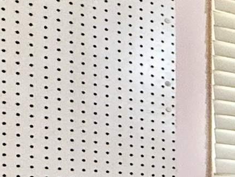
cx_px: 638
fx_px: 672
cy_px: 249
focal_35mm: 99
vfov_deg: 14.2
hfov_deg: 12.6
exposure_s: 1/60
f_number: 2.2
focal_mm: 2.22
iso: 400
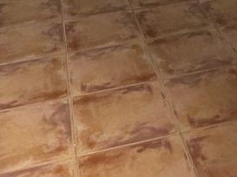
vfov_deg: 14.2
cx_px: 236
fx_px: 568
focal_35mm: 83
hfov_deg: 22.7
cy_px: -199
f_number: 2.2
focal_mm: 2.22
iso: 200
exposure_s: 1/60
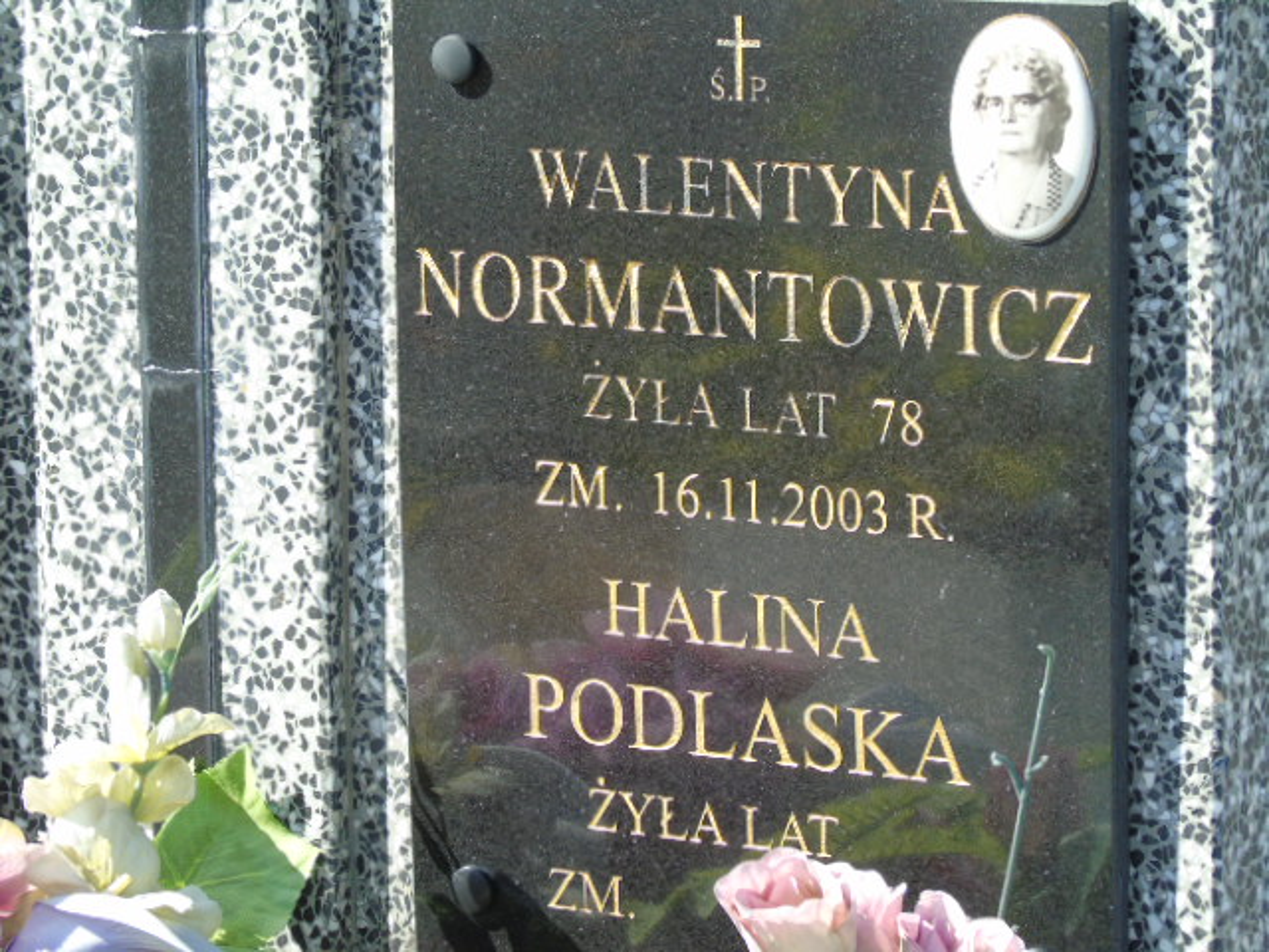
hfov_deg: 12.2
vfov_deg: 9.2
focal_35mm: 162
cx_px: 634
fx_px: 5939
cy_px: 476
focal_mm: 29
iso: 80
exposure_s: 1/160
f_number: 4.9
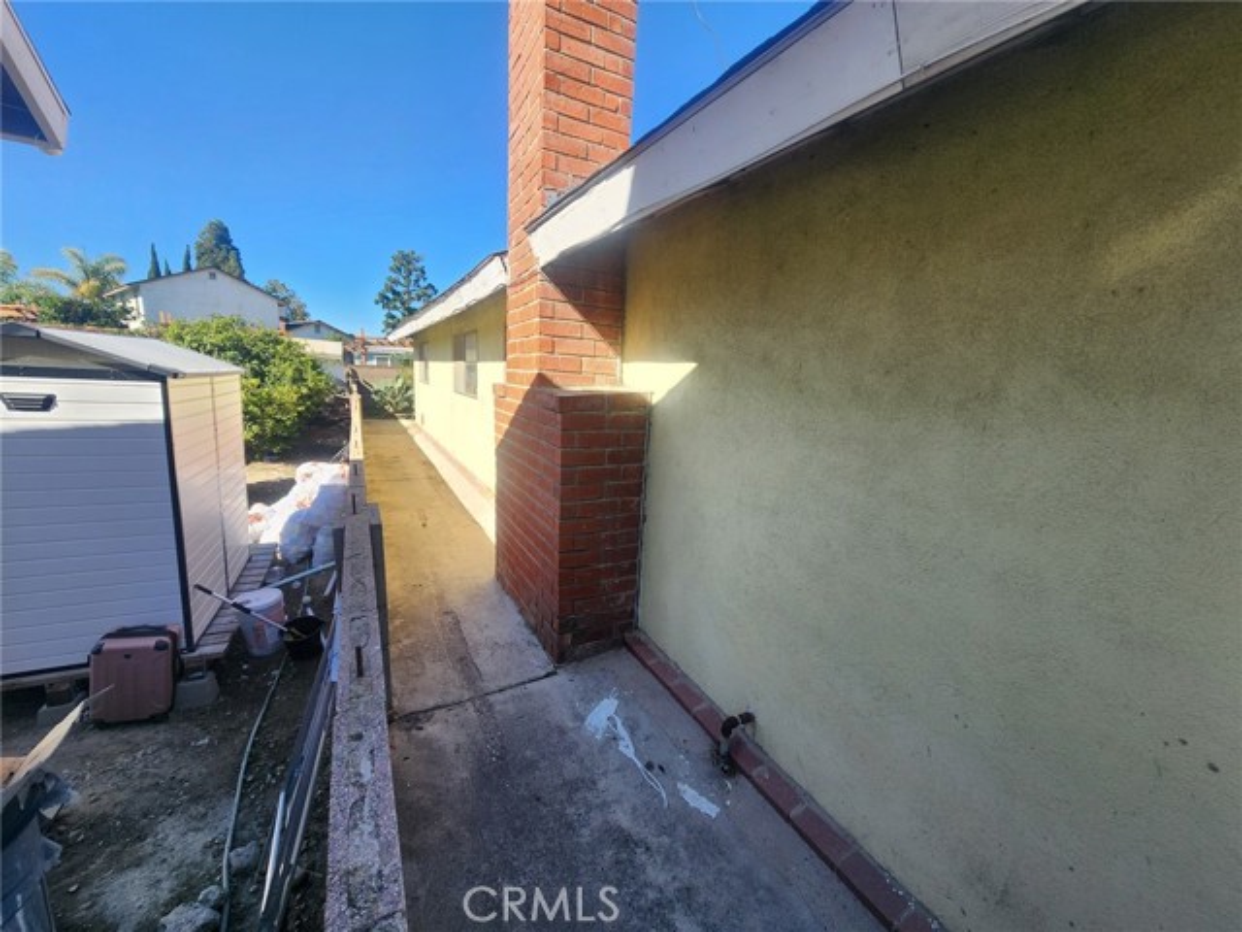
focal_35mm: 13
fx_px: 466
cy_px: 466
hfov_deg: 106.2
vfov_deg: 89.9
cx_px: 621
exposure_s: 1/645
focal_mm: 2.2
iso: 50
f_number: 2.2
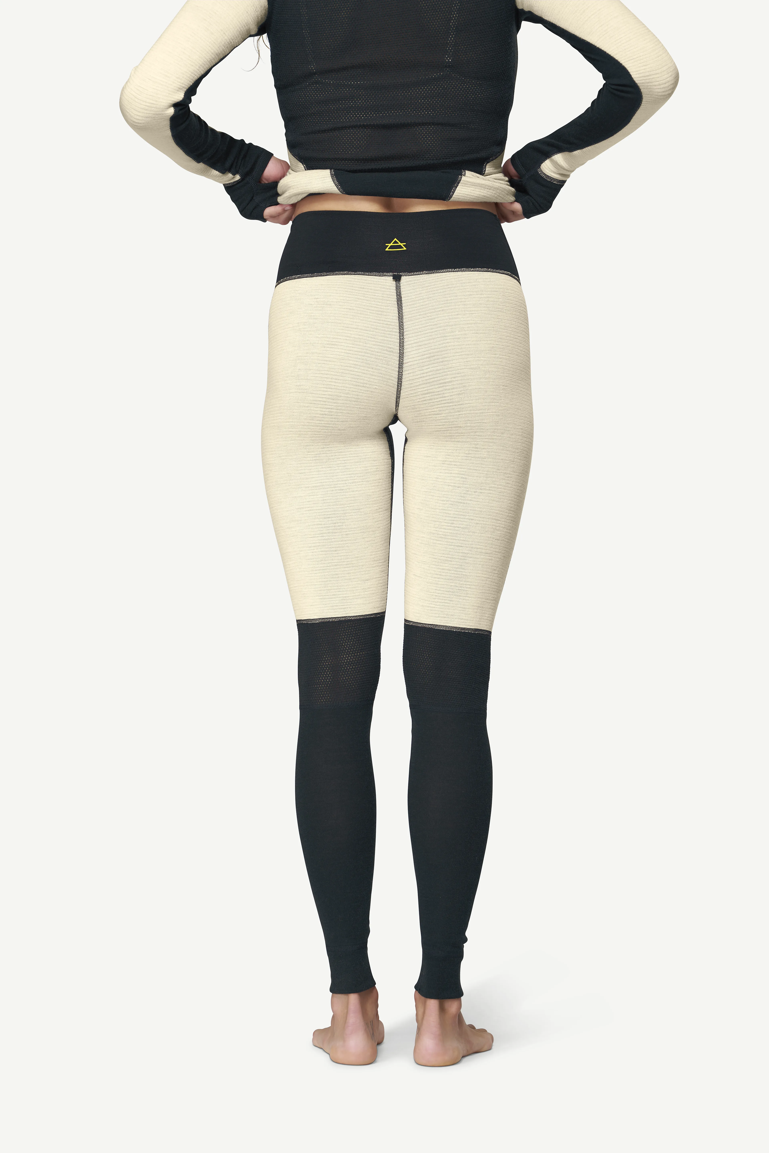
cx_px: 384
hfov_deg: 12.3
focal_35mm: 111
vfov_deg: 18.4
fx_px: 3556
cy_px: 576
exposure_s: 1/50
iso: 100
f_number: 5.6
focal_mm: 111
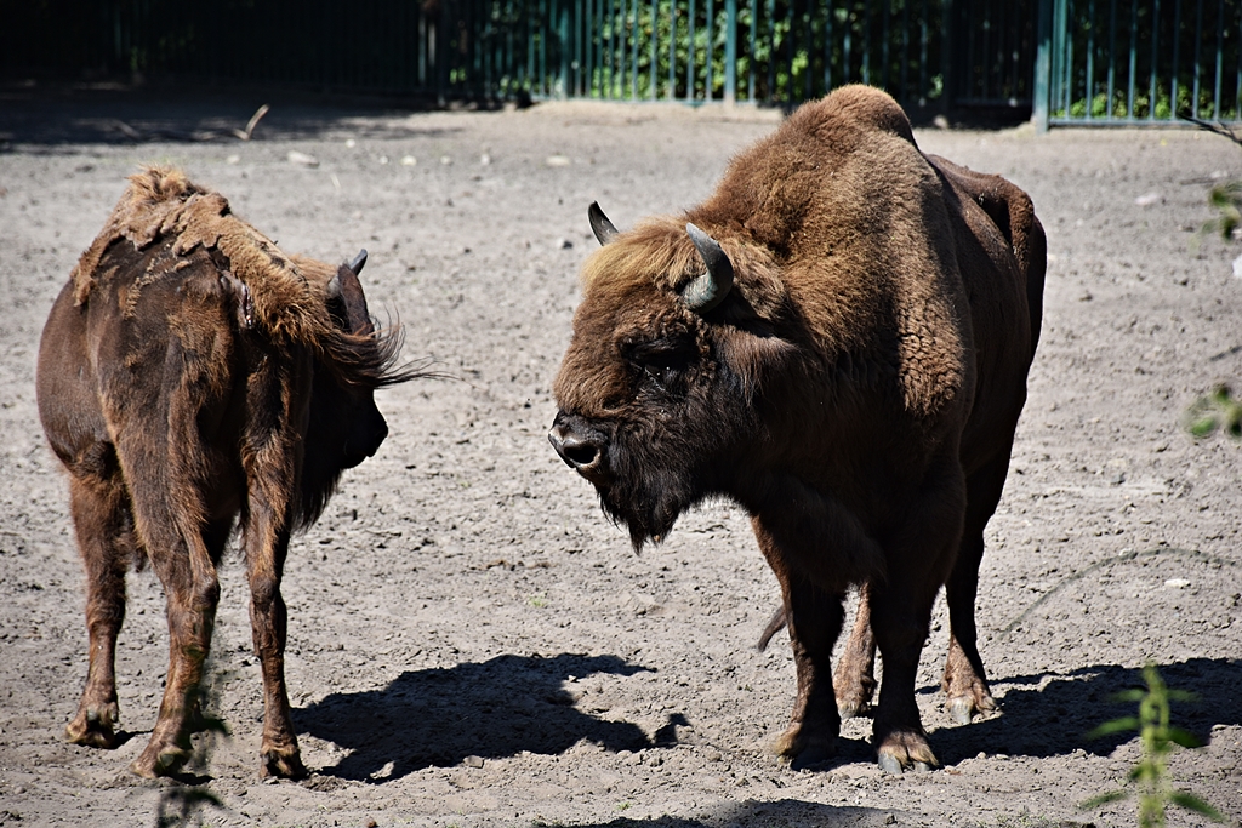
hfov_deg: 9.8
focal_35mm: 210
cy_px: 414
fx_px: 7246
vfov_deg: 6.5
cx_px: 621
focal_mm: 140
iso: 250
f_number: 5.6
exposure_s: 1/500
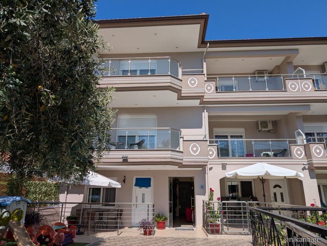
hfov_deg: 71.5
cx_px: 164
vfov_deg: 56.9
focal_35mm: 24
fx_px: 227
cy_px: 123
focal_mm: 6.9
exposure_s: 1/2299
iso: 22
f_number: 1.68
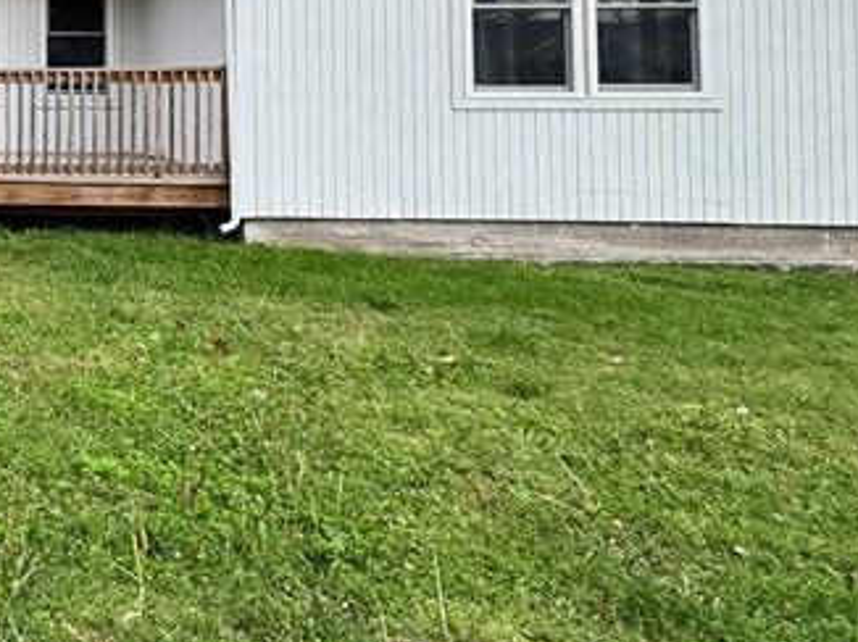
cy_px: 50
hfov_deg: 32.7
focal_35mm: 44
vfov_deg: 31.1
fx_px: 1090
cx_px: -245
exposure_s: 1/332
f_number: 2.2
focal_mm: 2.22
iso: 40
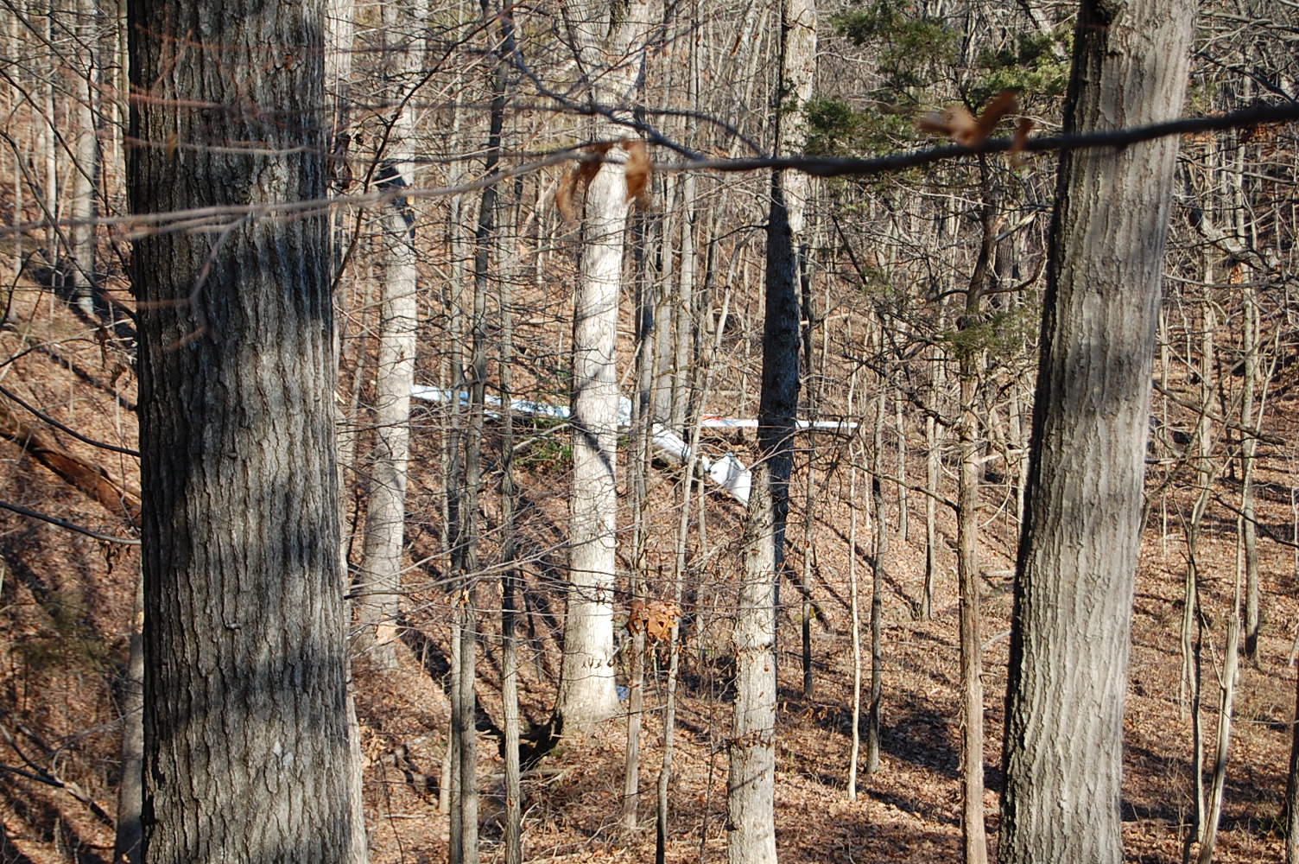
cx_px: 650
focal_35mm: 82
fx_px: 2974
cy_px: 432
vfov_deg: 16.5
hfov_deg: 24.6
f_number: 8
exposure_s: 1/250
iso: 200
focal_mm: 55
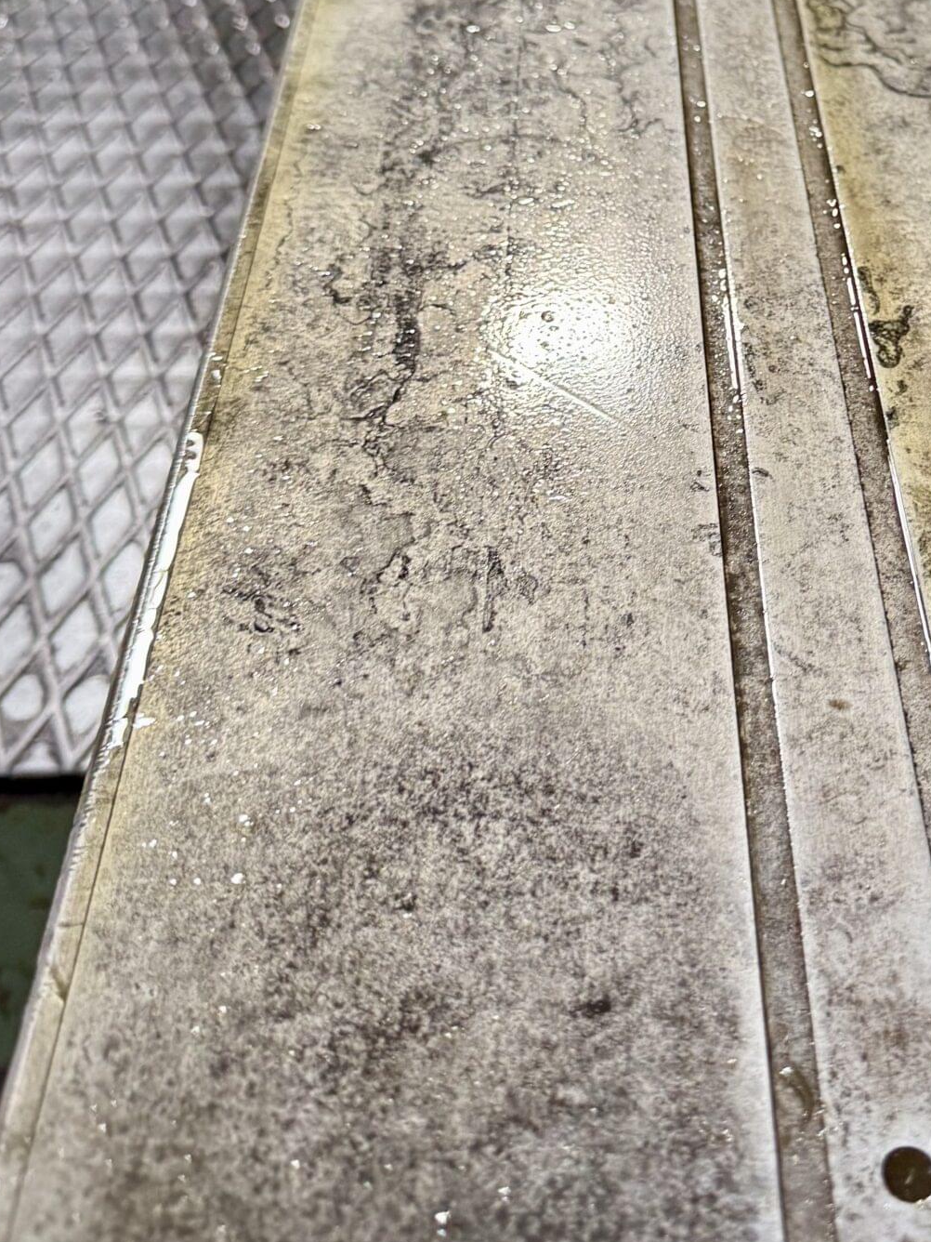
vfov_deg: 39.8
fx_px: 1650
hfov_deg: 30.7
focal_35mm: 46
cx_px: 750
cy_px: 273
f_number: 1.78
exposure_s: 1/100
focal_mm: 6.76
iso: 200
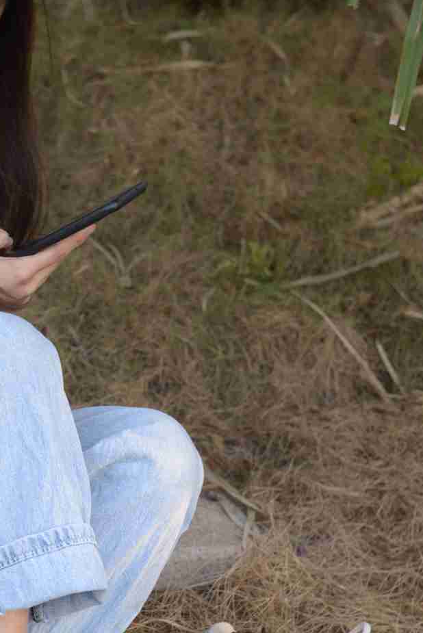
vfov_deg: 29.4
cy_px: 428
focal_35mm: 68
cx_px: 33
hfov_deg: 19.6
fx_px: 1197
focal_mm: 35
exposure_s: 1/80
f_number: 5.6
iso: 200
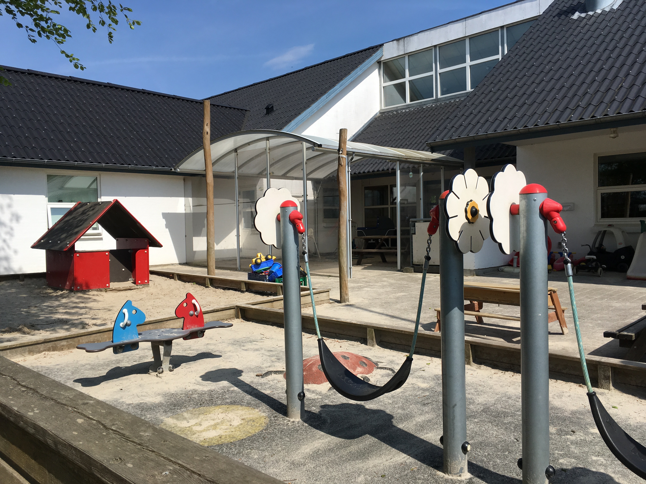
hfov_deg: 61.7
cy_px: 242
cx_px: 323
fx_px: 541
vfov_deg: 48.2
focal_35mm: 29
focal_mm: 4.15
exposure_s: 1/2198
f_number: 2.2
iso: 25
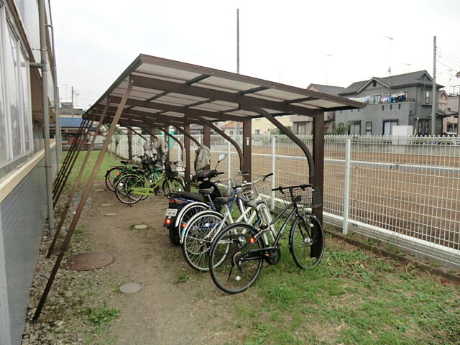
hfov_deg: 71.6
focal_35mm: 24
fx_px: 319
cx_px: 230
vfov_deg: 56.8
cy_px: 172
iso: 100
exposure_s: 1/60
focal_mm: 4.3
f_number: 3.2
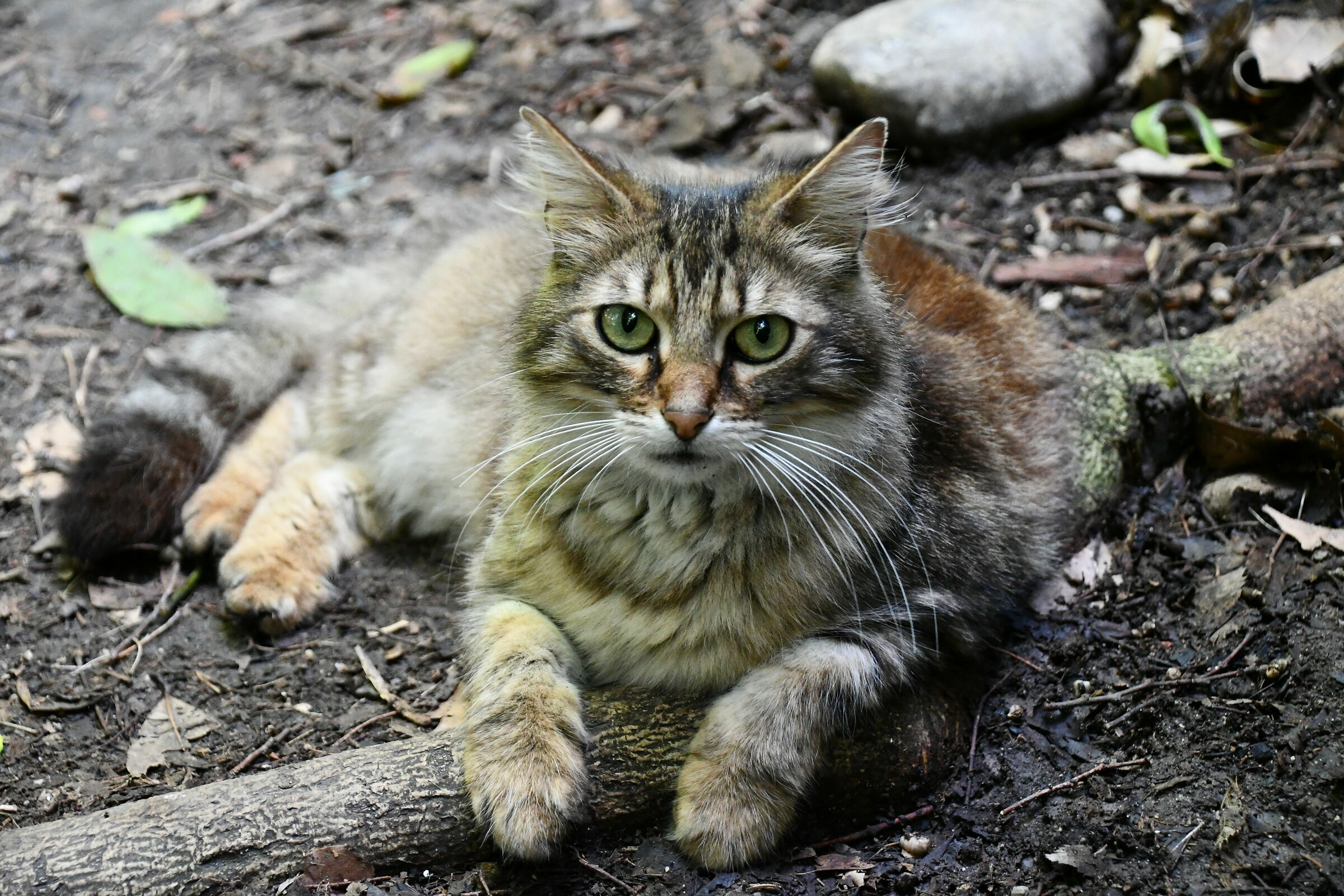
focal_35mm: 105
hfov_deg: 19.5
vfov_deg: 13.0
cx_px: 672
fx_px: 3920
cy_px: 448
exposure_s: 1/80
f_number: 5
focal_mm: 70
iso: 3200
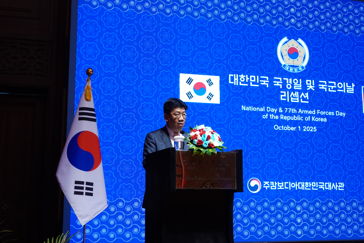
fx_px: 495
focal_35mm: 49
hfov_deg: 40.3
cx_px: 182
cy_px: 122
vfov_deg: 27.5
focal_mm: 18.4
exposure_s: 1/50
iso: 500
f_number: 2.8
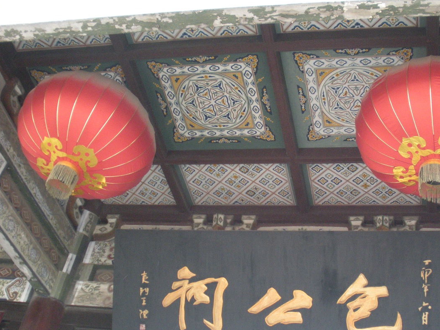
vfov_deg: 28.5
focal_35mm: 51
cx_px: 274
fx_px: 648
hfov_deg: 37.3
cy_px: 202
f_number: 3.5
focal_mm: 6.3
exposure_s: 1/64
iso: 270
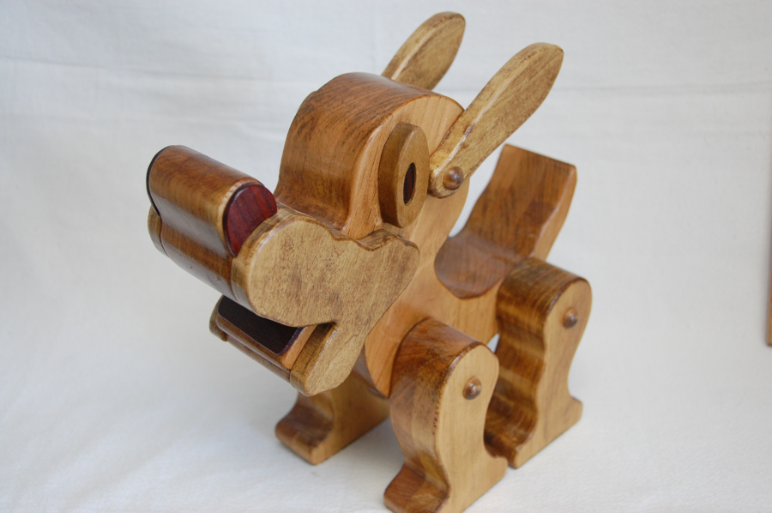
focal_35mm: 44
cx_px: 386
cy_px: 256
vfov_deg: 30.8
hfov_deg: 45.0
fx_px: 932
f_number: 4.2
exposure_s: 1/60
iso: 800
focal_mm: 29
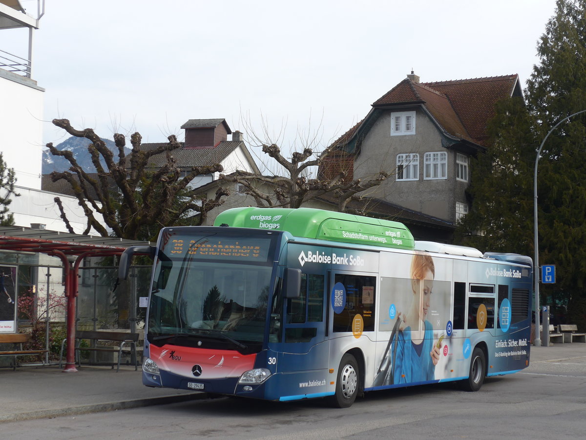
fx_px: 1185
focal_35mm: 70
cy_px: 220
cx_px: 293
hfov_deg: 27.8
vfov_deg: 21.0
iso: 80
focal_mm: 14.2
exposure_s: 1/400
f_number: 4.1
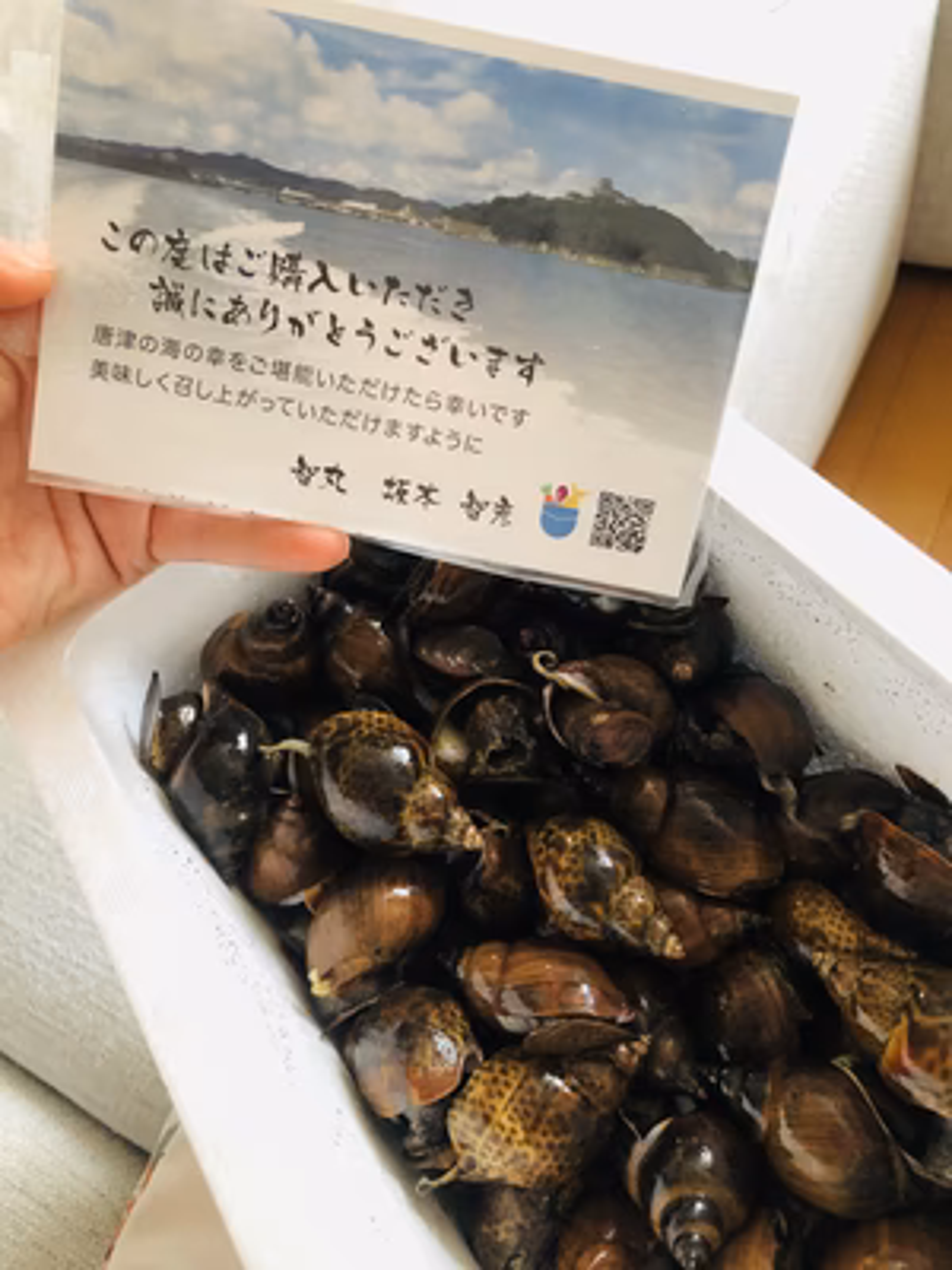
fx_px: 1027
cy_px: 635
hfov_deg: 49.7
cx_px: 476
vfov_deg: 63.4
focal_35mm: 28
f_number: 1.8
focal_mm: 3.99
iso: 80
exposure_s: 1/15
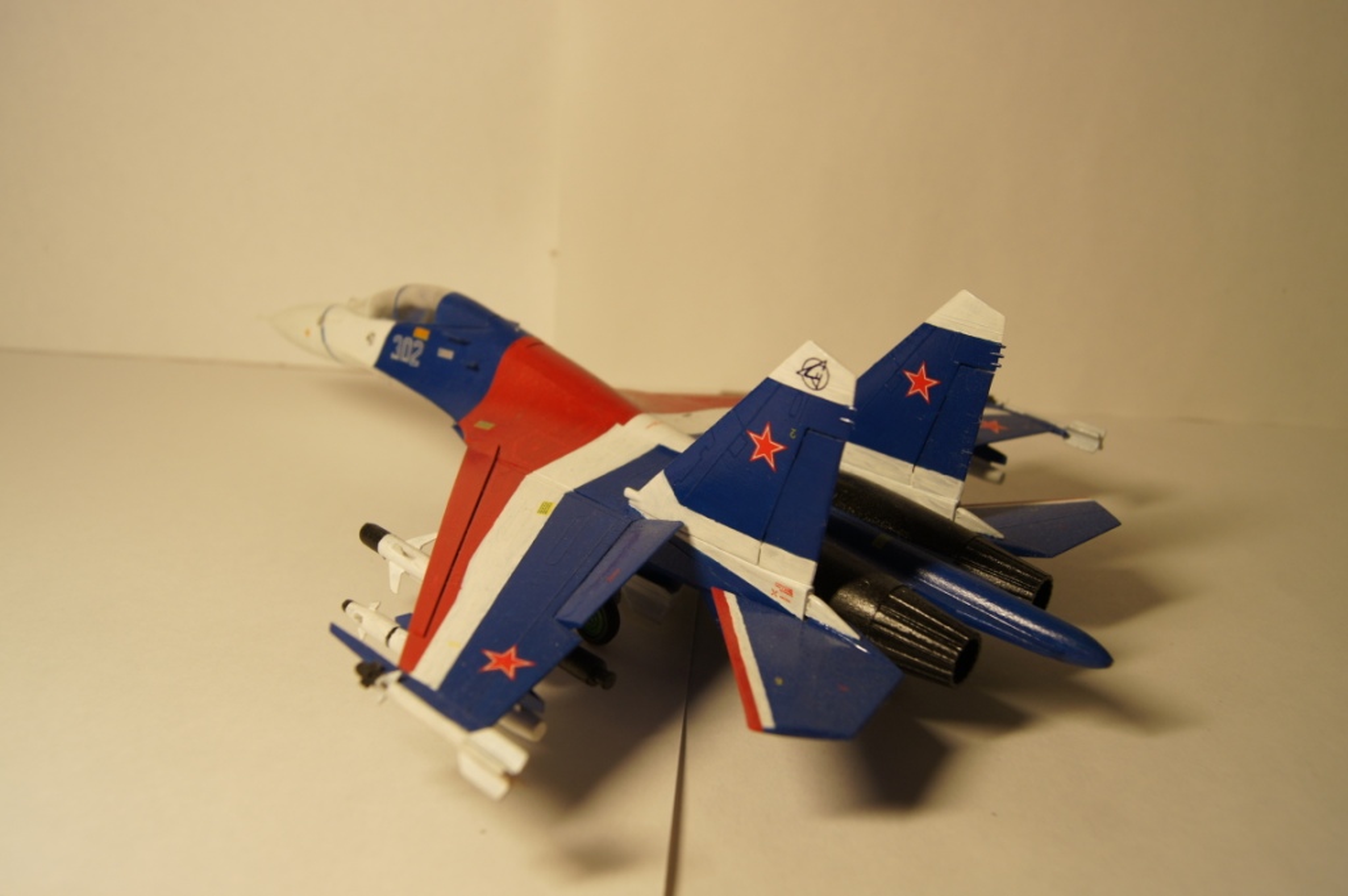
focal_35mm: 33
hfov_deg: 57.3
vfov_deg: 39.9
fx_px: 1235
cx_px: 674
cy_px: 448
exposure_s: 1/40
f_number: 5
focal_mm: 22
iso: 200
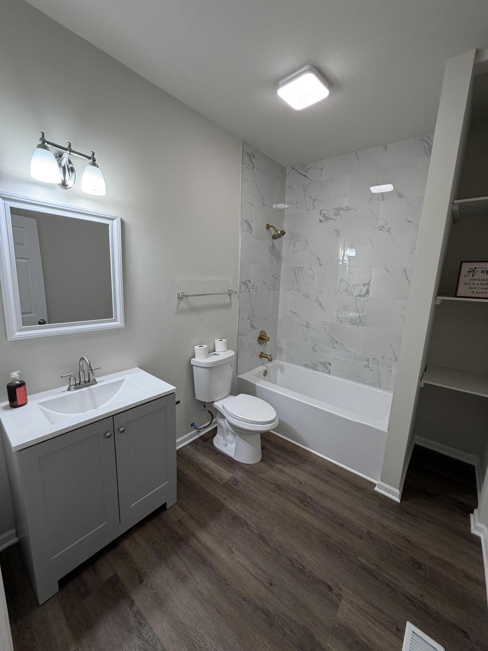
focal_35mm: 14
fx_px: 263
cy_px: 326
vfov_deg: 102.1
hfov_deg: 85.7
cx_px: 244
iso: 160
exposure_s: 1/120
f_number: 2.2
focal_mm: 2.22
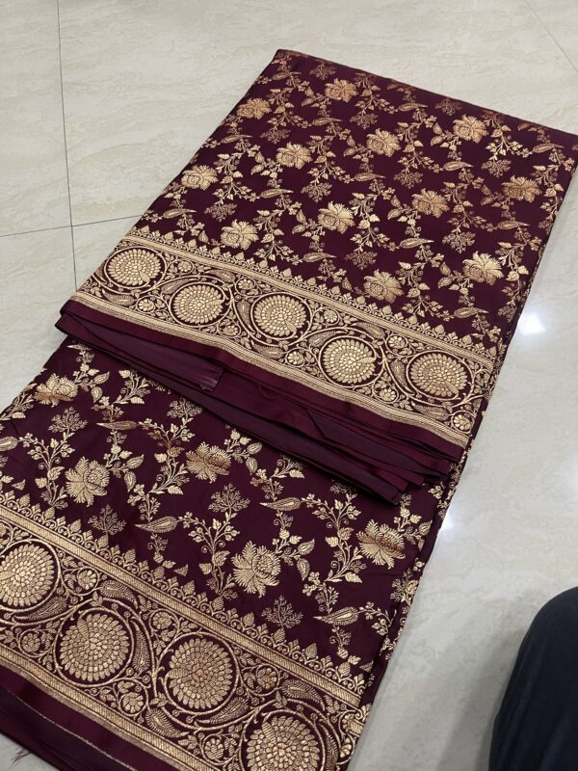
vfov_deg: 67.3
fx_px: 579
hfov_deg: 53.1
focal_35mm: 26
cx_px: 289
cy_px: 386
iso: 80
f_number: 1.6
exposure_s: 1/50
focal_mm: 5.1
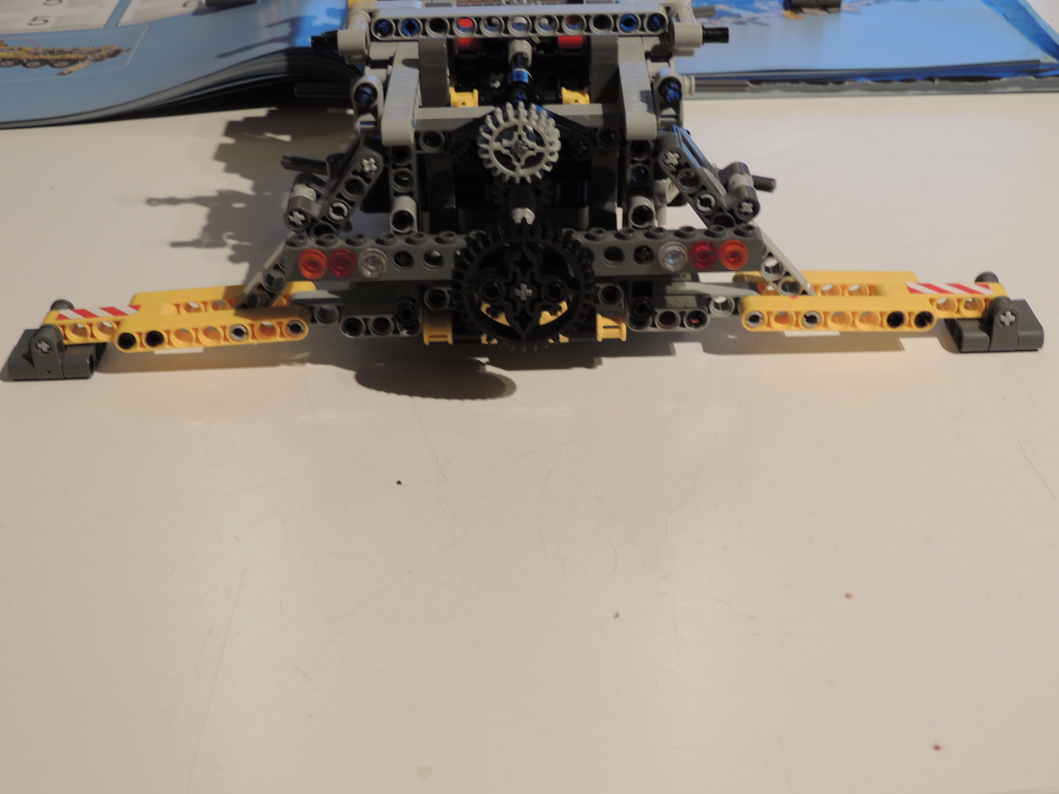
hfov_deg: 38.2
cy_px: 397
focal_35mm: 50
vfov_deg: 29.1
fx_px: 1530
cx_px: 530
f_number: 3.6
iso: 100
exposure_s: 1/2.5
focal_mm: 8.9
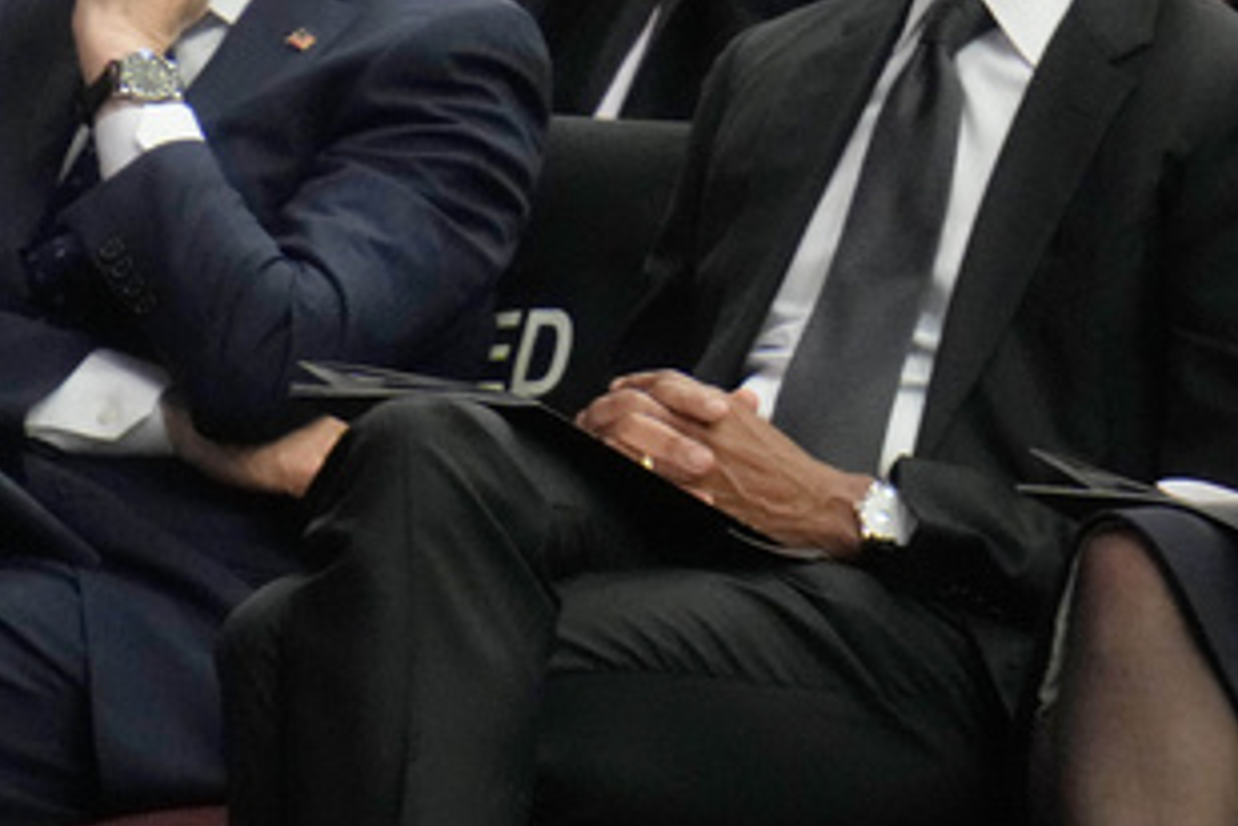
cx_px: 481
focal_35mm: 2652
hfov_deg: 0.8
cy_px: 531
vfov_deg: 0.5
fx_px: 91192
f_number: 5.6
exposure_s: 1/160
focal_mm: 800
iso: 6400
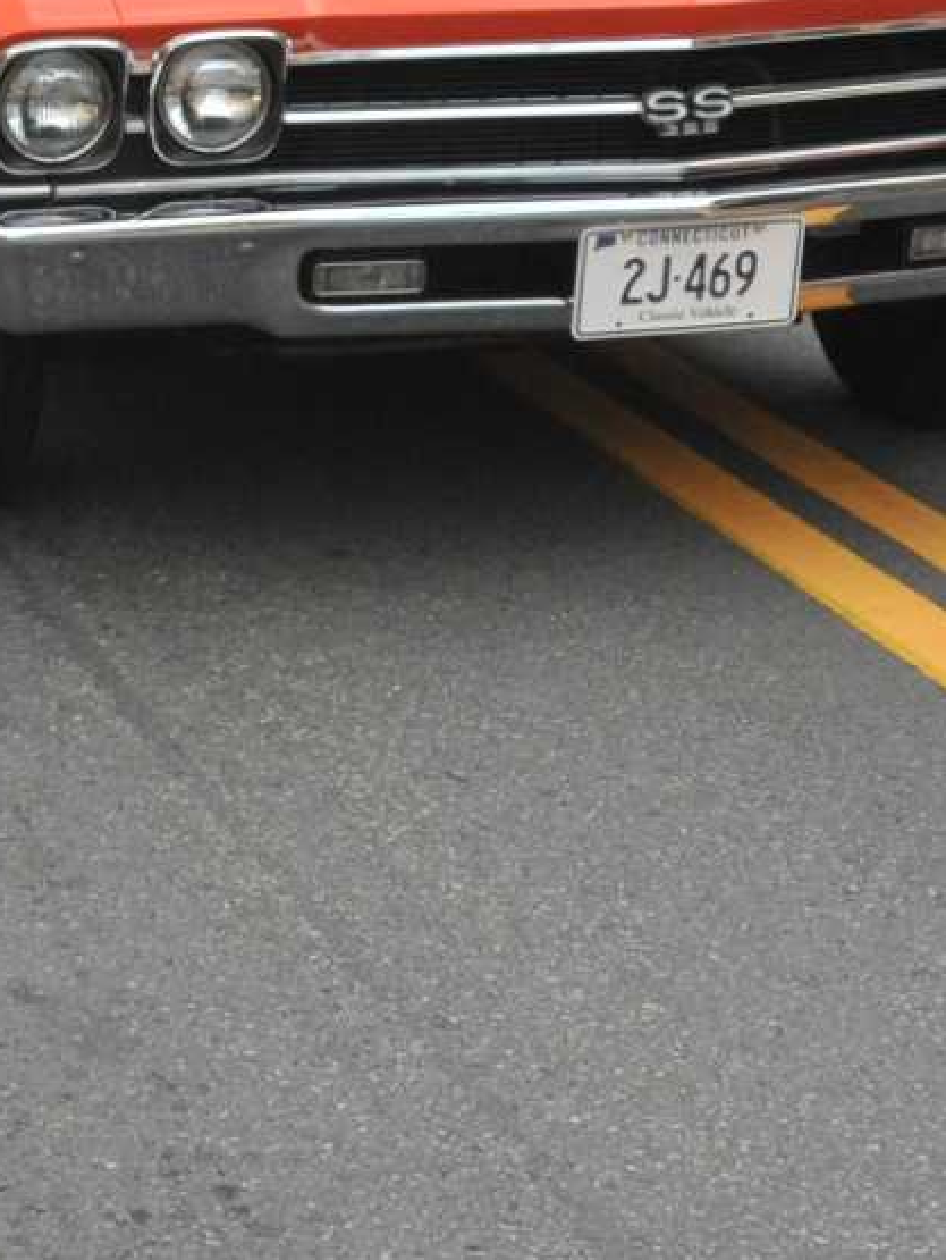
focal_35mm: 124
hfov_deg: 11.9
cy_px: -77
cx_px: 43
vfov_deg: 15.5
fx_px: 4513
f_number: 13
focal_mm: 35
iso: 2500
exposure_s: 1/640
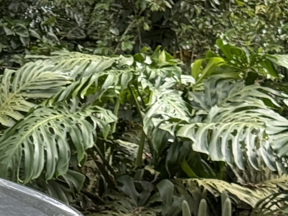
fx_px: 1830
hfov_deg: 8.4
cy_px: 183
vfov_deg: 6.7
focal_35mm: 220
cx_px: -366
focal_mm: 6.76
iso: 64
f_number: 1.78
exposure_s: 1/422
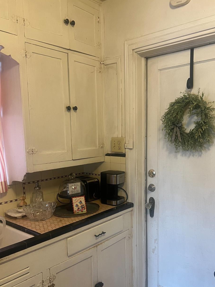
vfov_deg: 56.3
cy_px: 175
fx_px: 265
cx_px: 118
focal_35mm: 32
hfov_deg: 44.1
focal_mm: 5.7
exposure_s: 1/60
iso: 200
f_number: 1.5
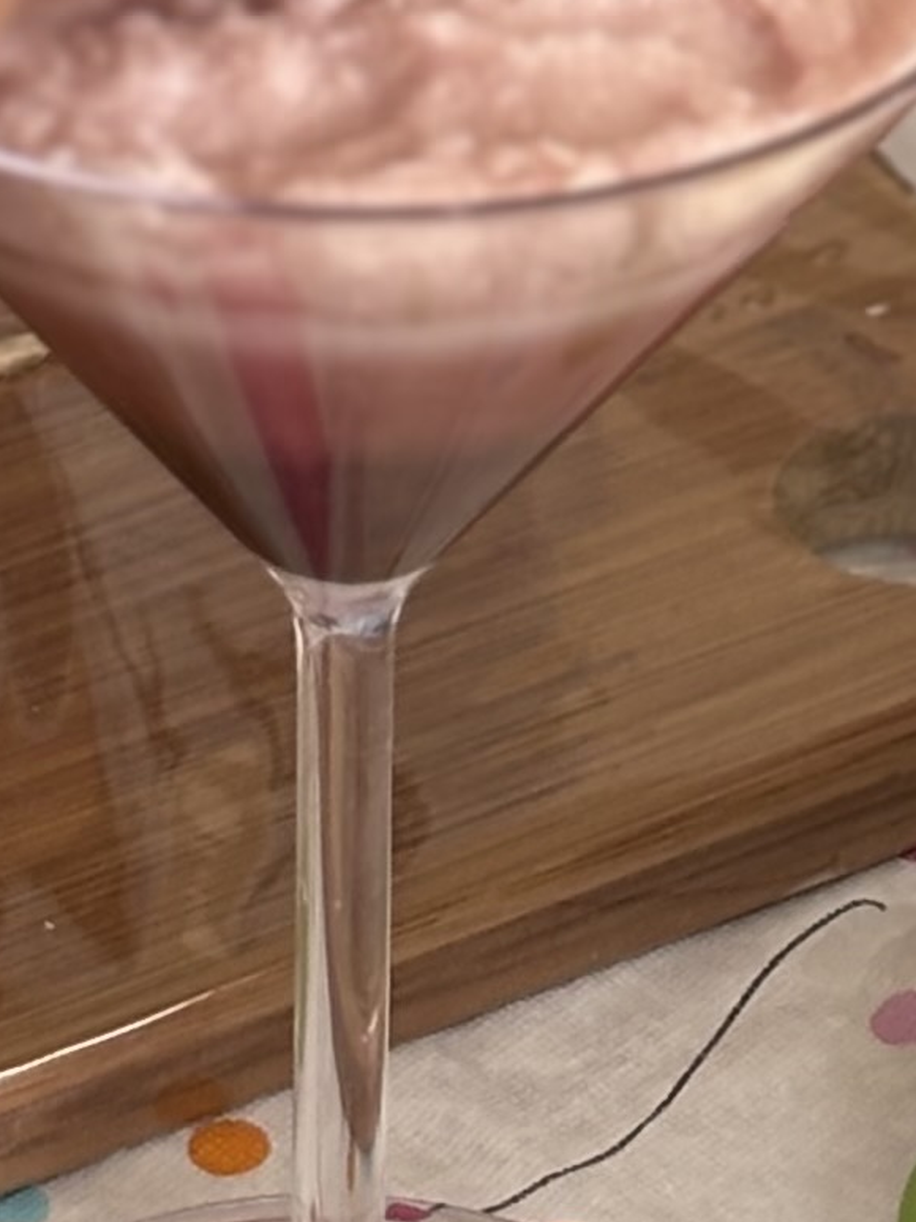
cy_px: -1651
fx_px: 9567
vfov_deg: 6.9
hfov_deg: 5.5
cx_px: 246
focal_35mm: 271
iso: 50
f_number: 1.6
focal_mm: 5.96
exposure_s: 1/121
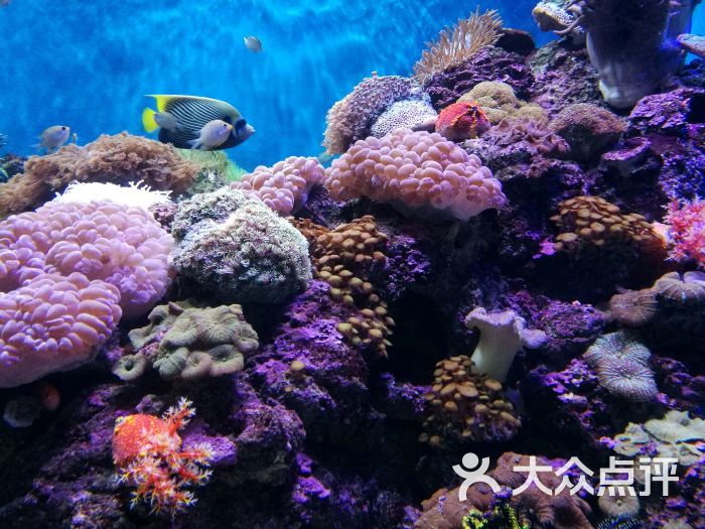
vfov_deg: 51.4
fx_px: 550
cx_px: 352
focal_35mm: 27
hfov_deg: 65.3
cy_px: 264
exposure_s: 1/33.3
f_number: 2.2
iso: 400
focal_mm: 4.5
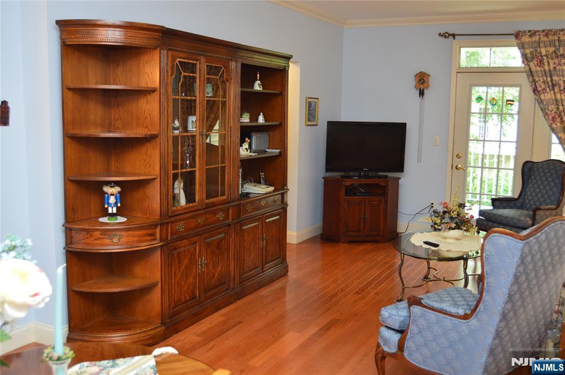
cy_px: 188
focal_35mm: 34
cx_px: 282
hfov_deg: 55.2
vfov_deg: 38.3
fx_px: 541
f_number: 4
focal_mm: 23
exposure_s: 1/60
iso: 720
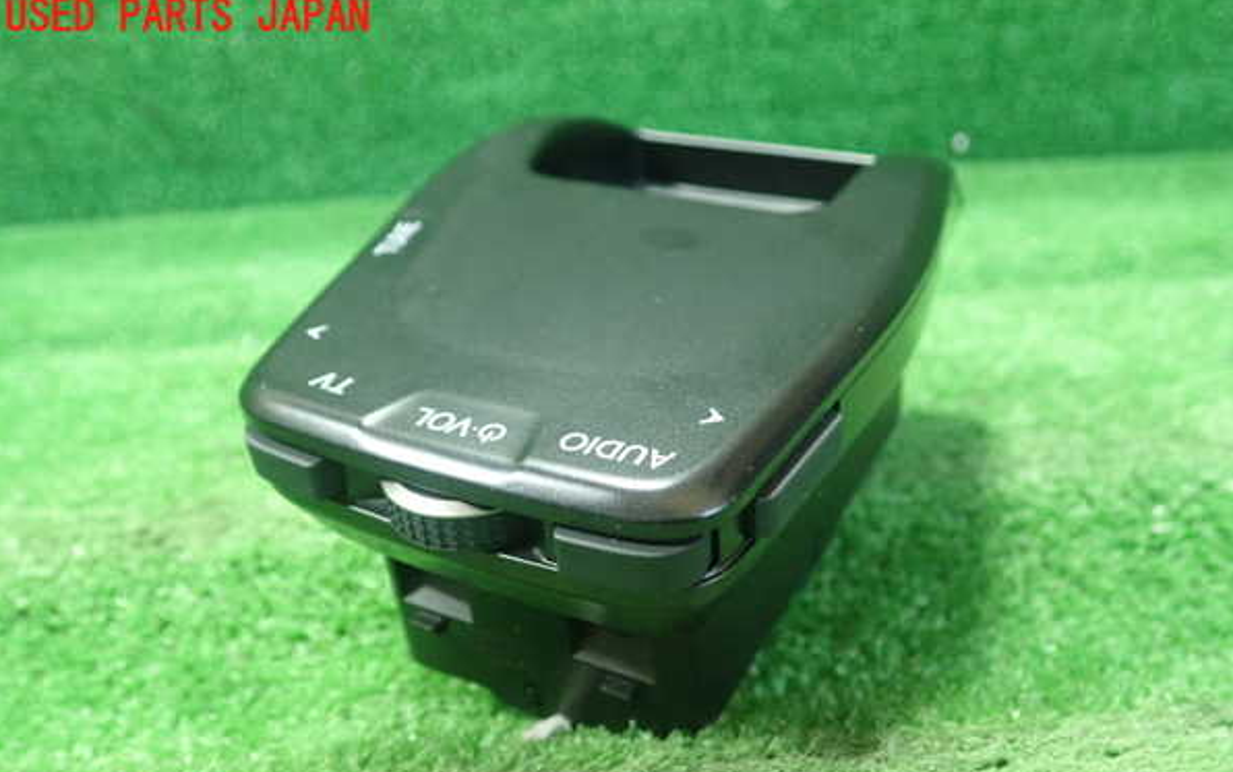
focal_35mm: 32
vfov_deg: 39.3
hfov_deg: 59.6
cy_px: 457
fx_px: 1076
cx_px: 614
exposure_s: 1/80
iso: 800
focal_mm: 5.5
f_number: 2.3
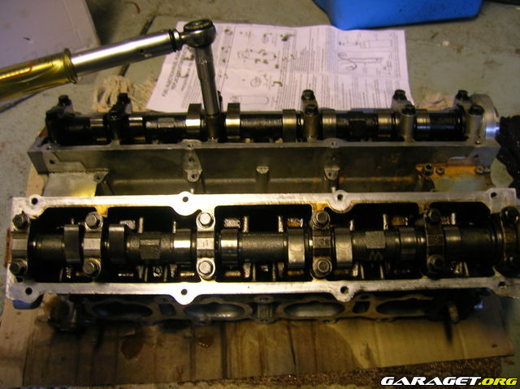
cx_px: 260
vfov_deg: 41.7
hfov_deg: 54.0
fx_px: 510
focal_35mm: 34
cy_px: 194
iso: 50
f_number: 2.9
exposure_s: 1/5
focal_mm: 5.7
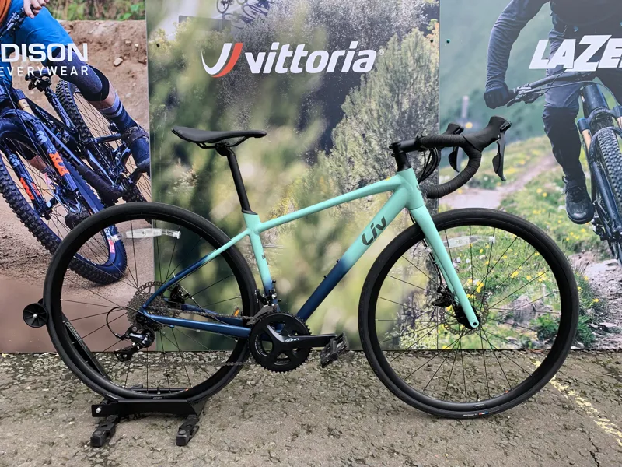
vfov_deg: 53.1
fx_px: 467
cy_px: 234
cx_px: 311
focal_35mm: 26
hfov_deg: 67.3
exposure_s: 1/189
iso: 25
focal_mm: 4.25
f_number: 1.8
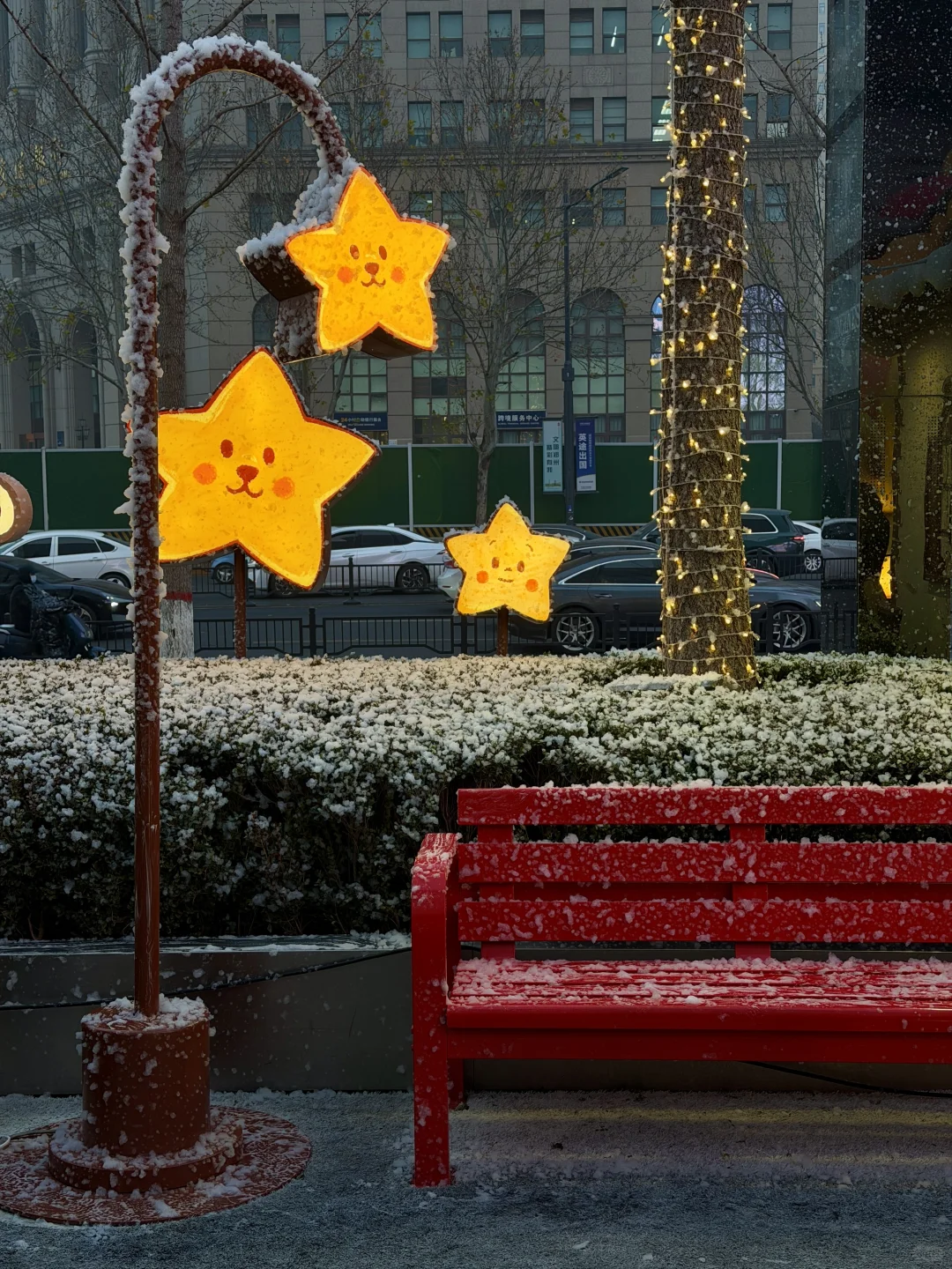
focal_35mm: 48
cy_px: 634
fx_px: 1760
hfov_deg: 30.3
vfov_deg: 39.7
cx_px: 476
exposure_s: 1/130
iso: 50
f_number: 1.78
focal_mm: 6.76
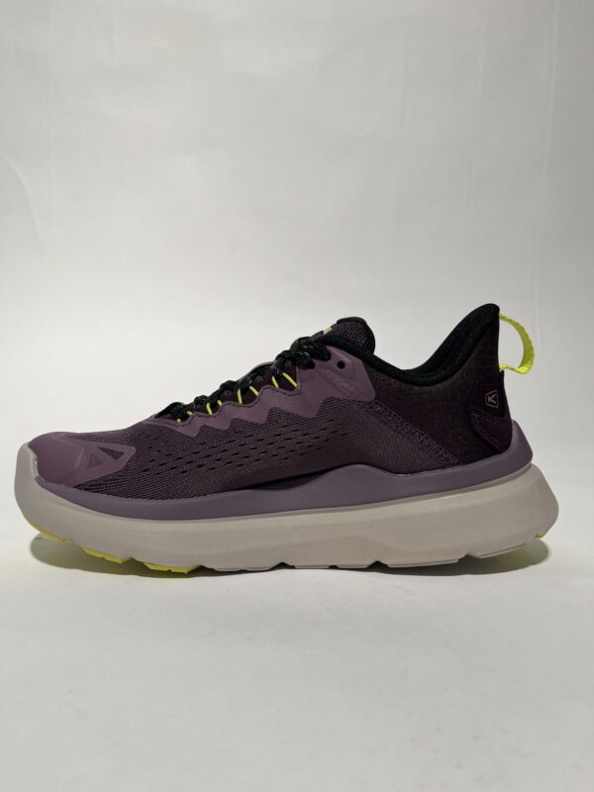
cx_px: 297
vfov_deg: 67.3
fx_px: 595
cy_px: 396
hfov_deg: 53.1
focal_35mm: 26
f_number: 1.6
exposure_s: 1/323
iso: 50
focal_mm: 5.1
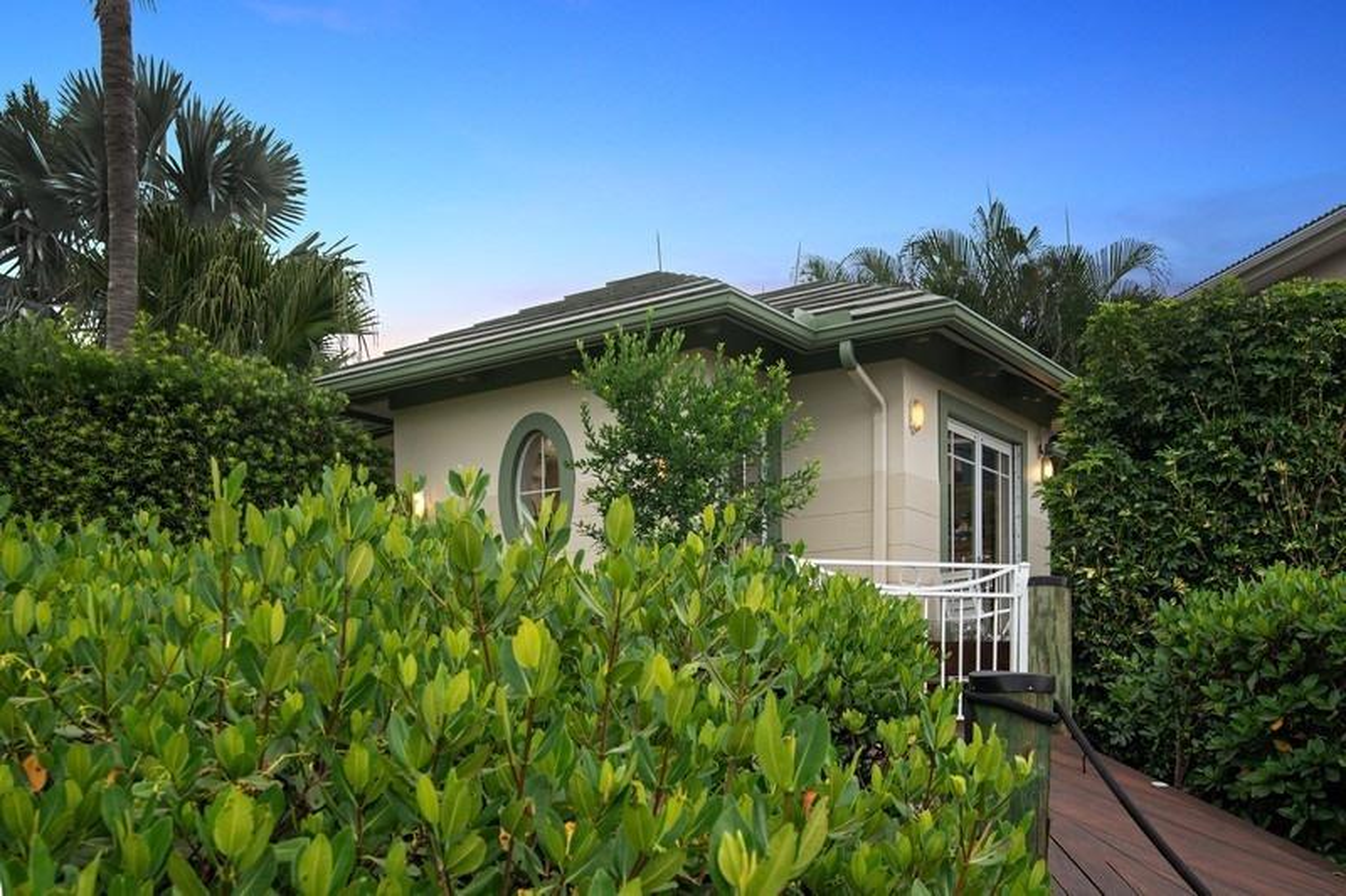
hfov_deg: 55.8
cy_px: 448
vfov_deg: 38.9
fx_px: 1271
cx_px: 673
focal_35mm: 34
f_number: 8
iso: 250
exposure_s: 1/20
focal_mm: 34
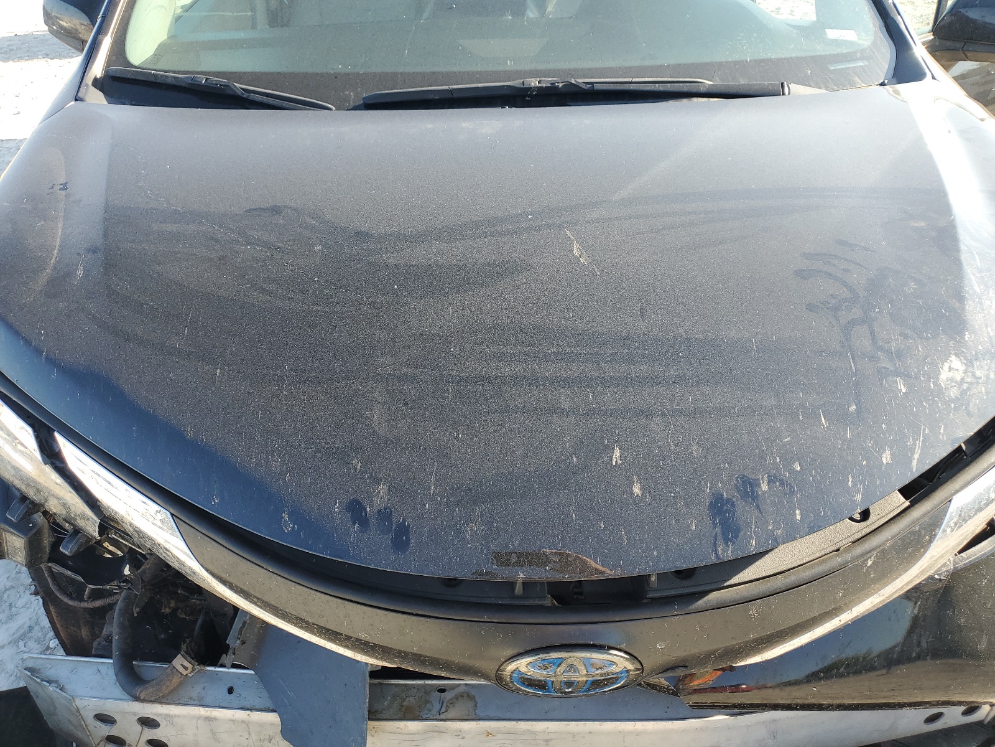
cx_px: 498
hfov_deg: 67.3
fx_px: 747
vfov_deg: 53.1
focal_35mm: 26
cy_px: 374
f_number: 1.5
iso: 50
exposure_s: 1/385
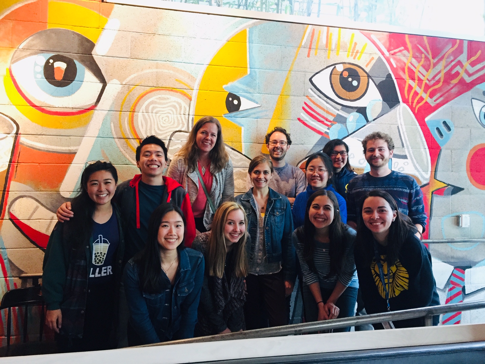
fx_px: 406
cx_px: 242
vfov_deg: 48.2
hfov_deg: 61.7
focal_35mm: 29
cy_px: 182
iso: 160
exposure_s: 1/30
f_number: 2.2
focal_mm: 4.15
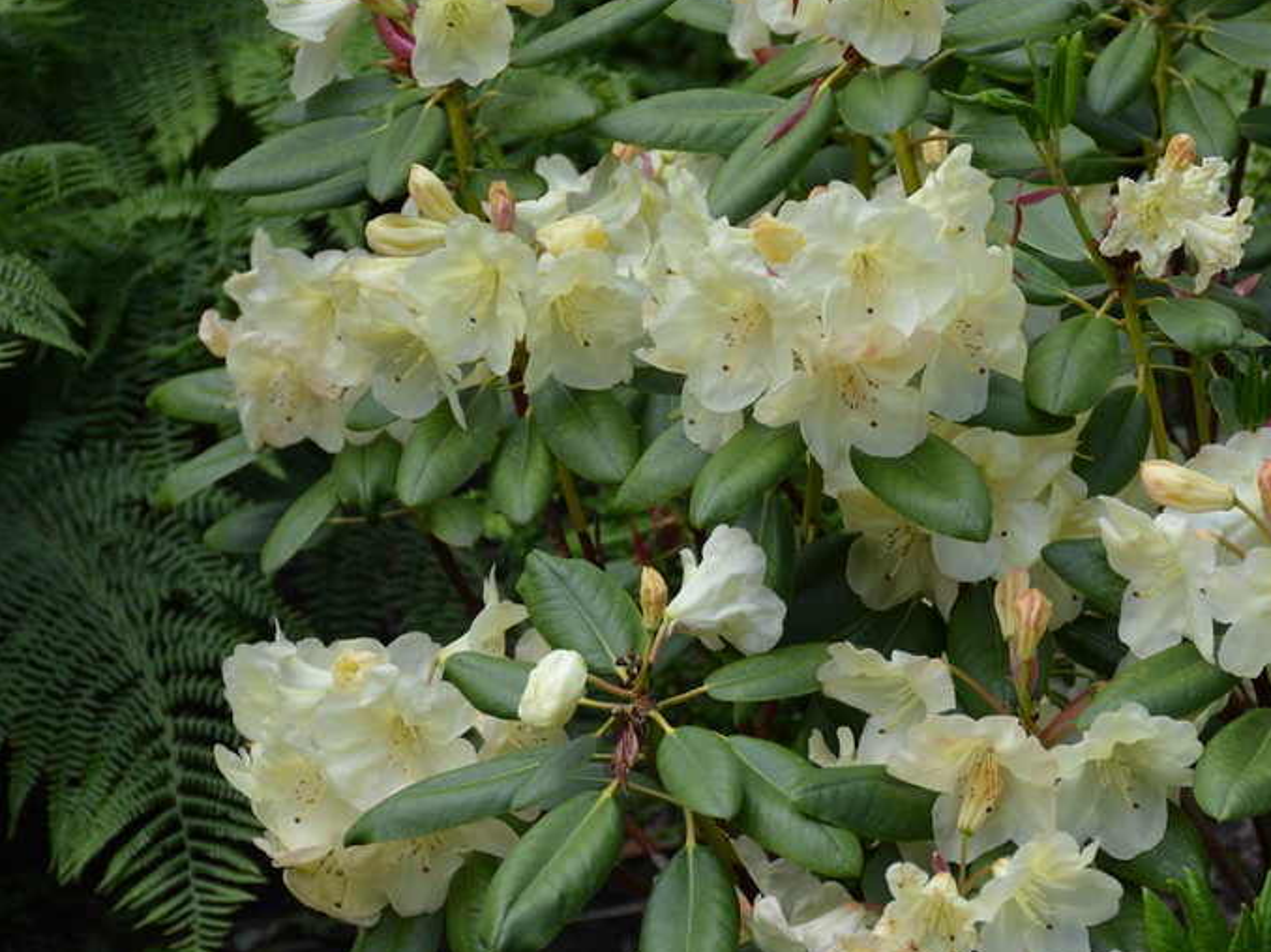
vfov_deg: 12.1
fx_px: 4478
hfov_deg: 16.1
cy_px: 599
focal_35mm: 122
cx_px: 836
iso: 400
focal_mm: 56
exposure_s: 1/500
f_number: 5.6
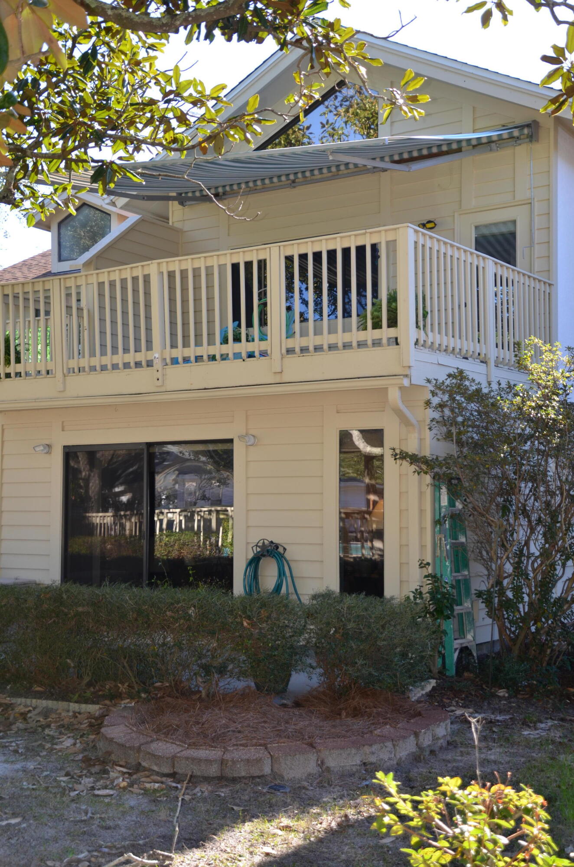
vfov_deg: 43.7
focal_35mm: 45
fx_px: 1081
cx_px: 287
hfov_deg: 29.7
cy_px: 434
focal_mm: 30
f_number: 4
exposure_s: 1/250
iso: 180
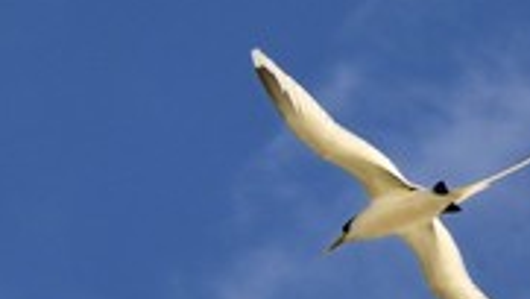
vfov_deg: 2.5
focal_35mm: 485
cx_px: 255
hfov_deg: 4.5
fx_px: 6819
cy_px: 296
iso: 400
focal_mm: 200
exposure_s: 1/500
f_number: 18
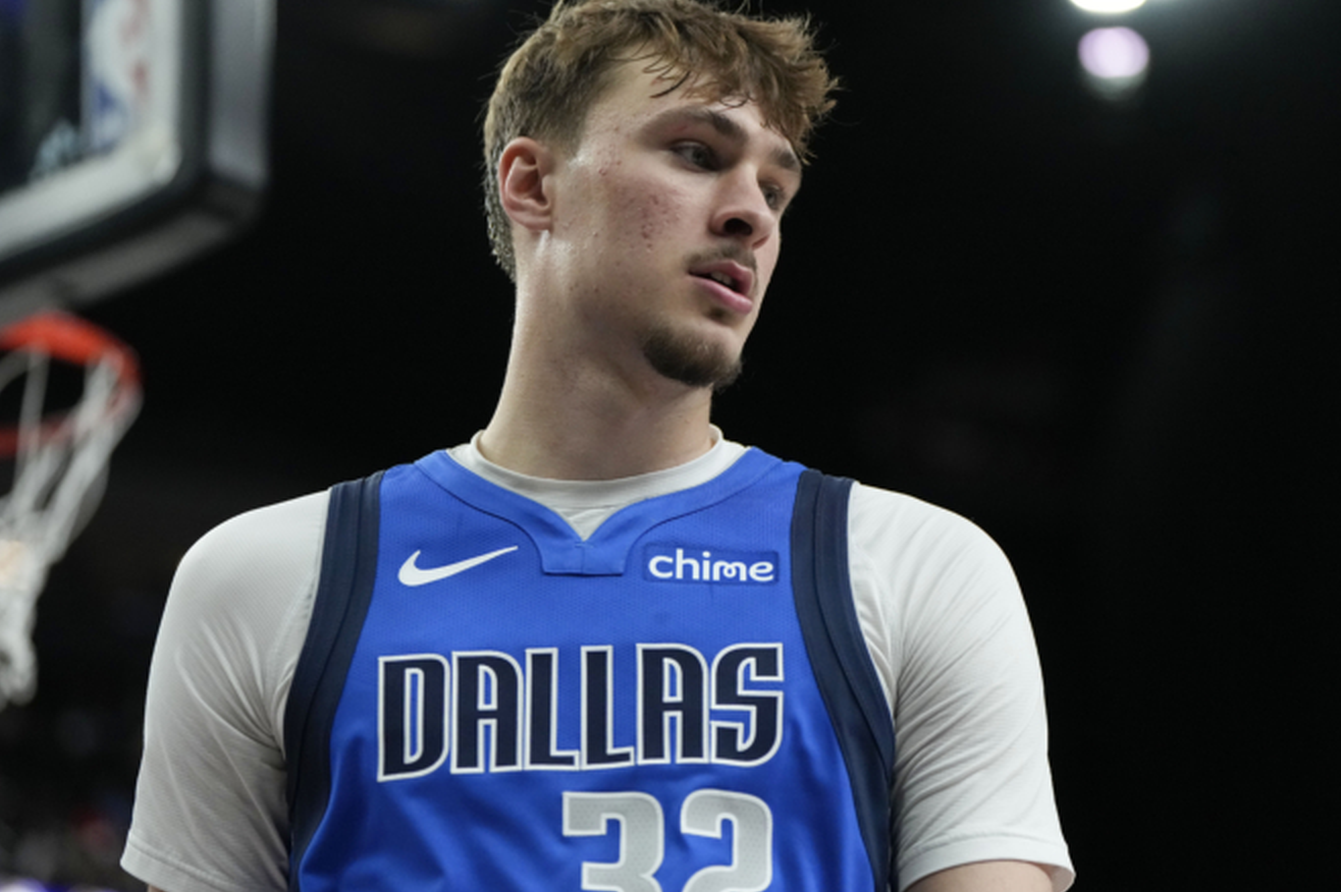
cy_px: 429
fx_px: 4058
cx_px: 746
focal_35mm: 109
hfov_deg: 18.8
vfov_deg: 12.6
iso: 5000
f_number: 2.8
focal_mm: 91
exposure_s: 1/2000
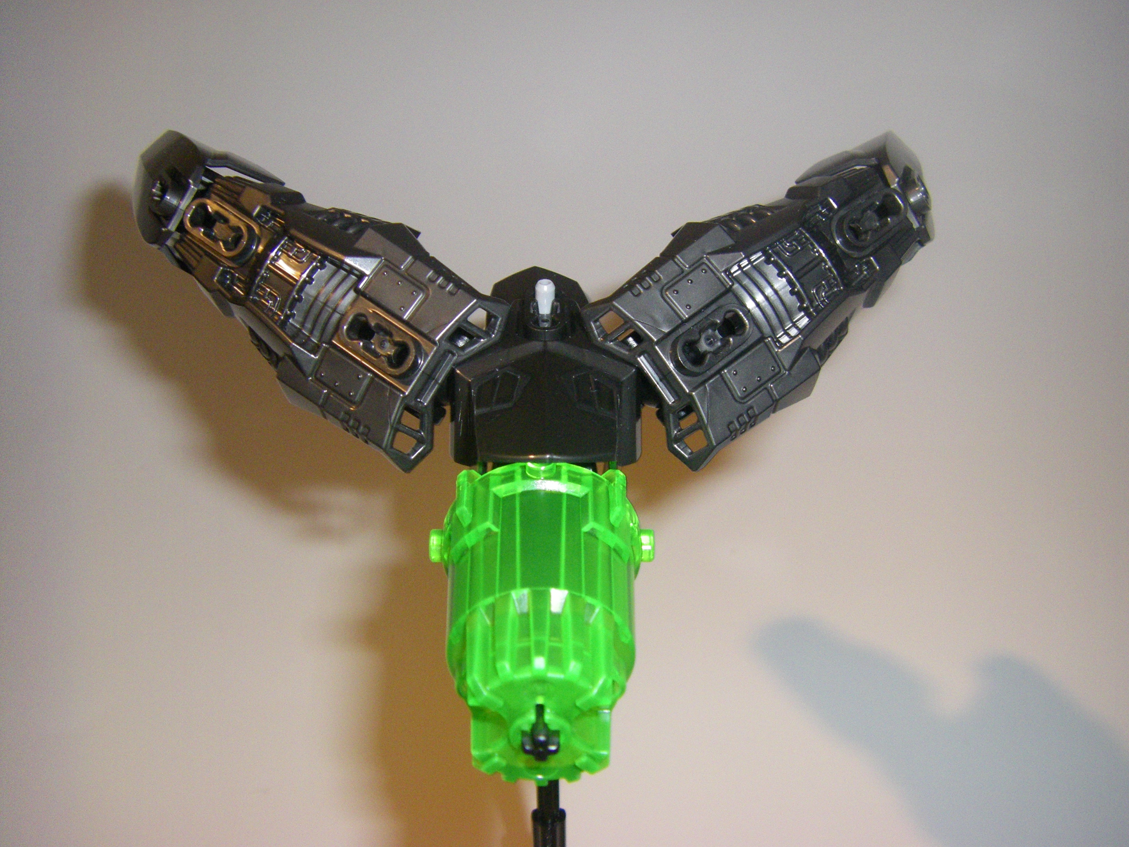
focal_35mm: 40
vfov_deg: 36.0
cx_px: 593
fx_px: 1305
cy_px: 415
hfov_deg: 46.8
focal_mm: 6.3
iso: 320
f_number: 7
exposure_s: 1/50
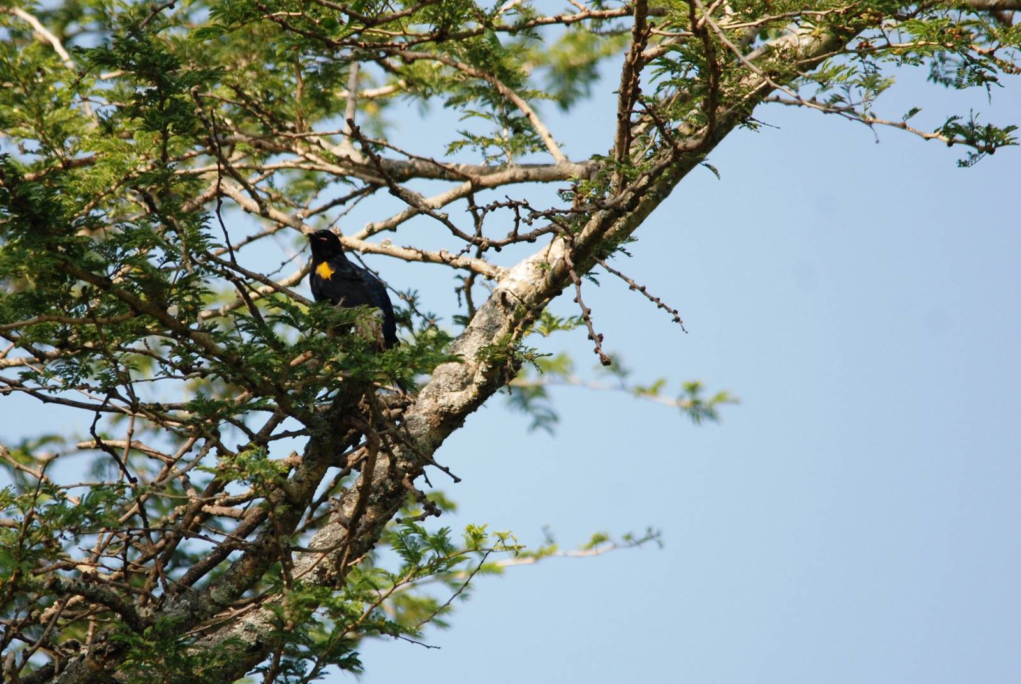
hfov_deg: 2.7
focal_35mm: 750
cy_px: 342
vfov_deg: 1.8
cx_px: 510
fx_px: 21296
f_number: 6.3
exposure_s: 1/500
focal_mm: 500
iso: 320
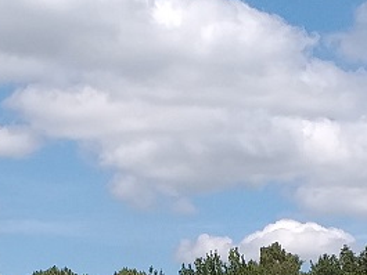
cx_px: 209
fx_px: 1146
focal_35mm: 108
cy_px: 556
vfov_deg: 12.1
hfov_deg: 18.2
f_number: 1.9
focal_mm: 3.6
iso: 40
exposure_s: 1/1662
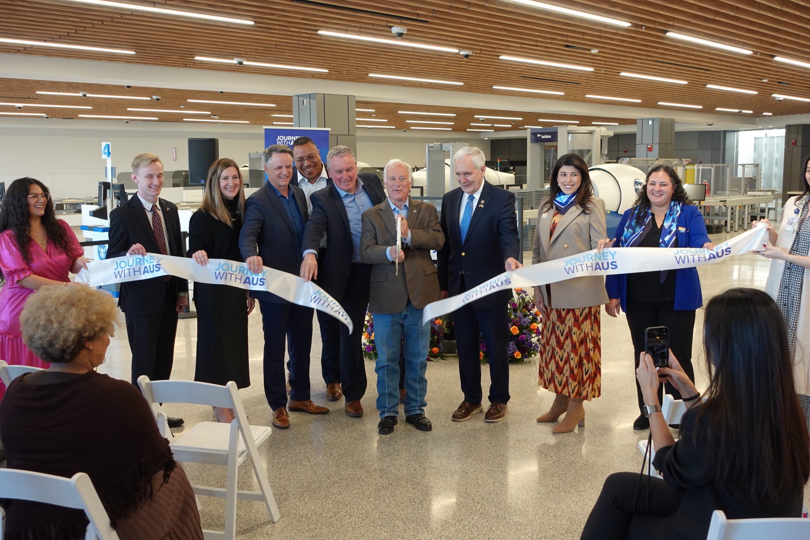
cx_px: 405
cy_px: 270
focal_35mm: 34
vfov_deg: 38.9
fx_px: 765
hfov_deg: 55.8
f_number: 2.8
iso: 320
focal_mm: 13.24
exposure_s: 1/60
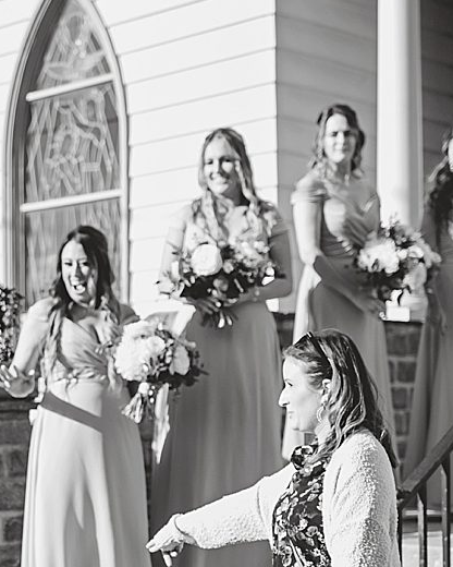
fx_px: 1492
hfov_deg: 17.1
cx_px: 71
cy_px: 427
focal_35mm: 89
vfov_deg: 21.3
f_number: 1.8
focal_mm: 35
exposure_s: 1/4000
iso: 250
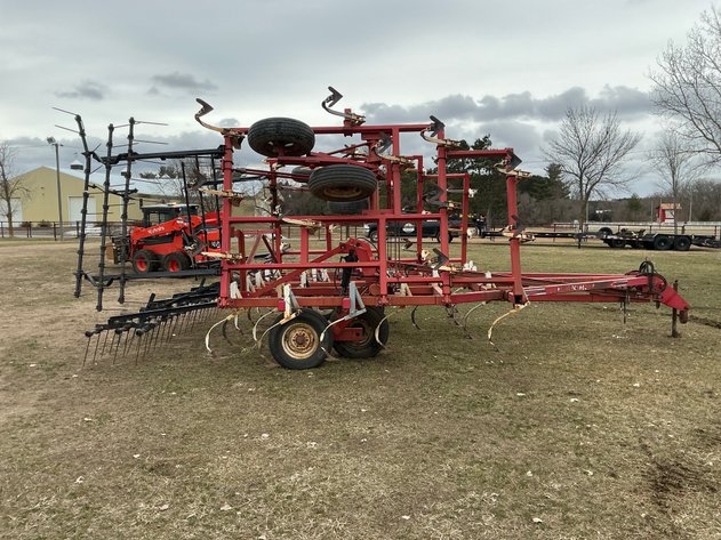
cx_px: 360
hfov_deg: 63.5
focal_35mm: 28
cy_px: 270
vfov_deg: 49.7
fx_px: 583
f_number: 1.8
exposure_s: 1/770
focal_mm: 3
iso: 25
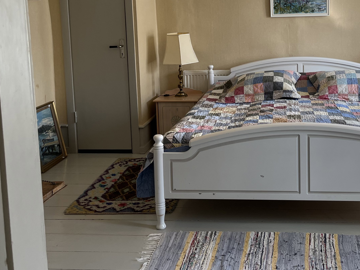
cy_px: 50
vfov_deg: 29.0
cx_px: 262
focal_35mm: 49
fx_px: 510
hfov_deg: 38.1
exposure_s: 1/100
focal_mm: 5.1
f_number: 1.6
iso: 40
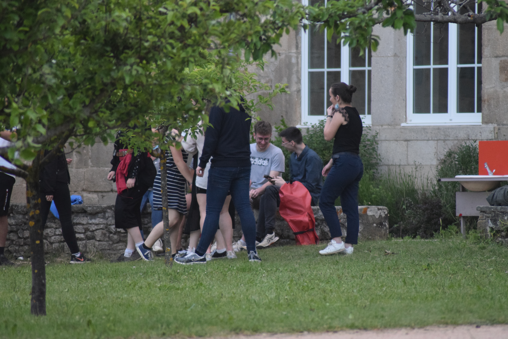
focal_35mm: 420
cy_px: 170
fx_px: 5926
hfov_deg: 4.9
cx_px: 254
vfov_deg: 3.3
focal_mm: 280
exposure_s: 1/500
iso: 2500
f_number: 5.3
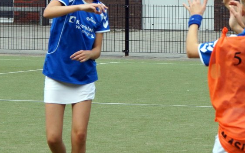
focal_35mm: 236
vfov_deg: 5.6
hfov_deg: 8.9
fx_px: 1576
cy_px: 76
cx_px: 216
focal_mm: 85
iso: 400
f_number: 7.1
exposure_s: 1/1000
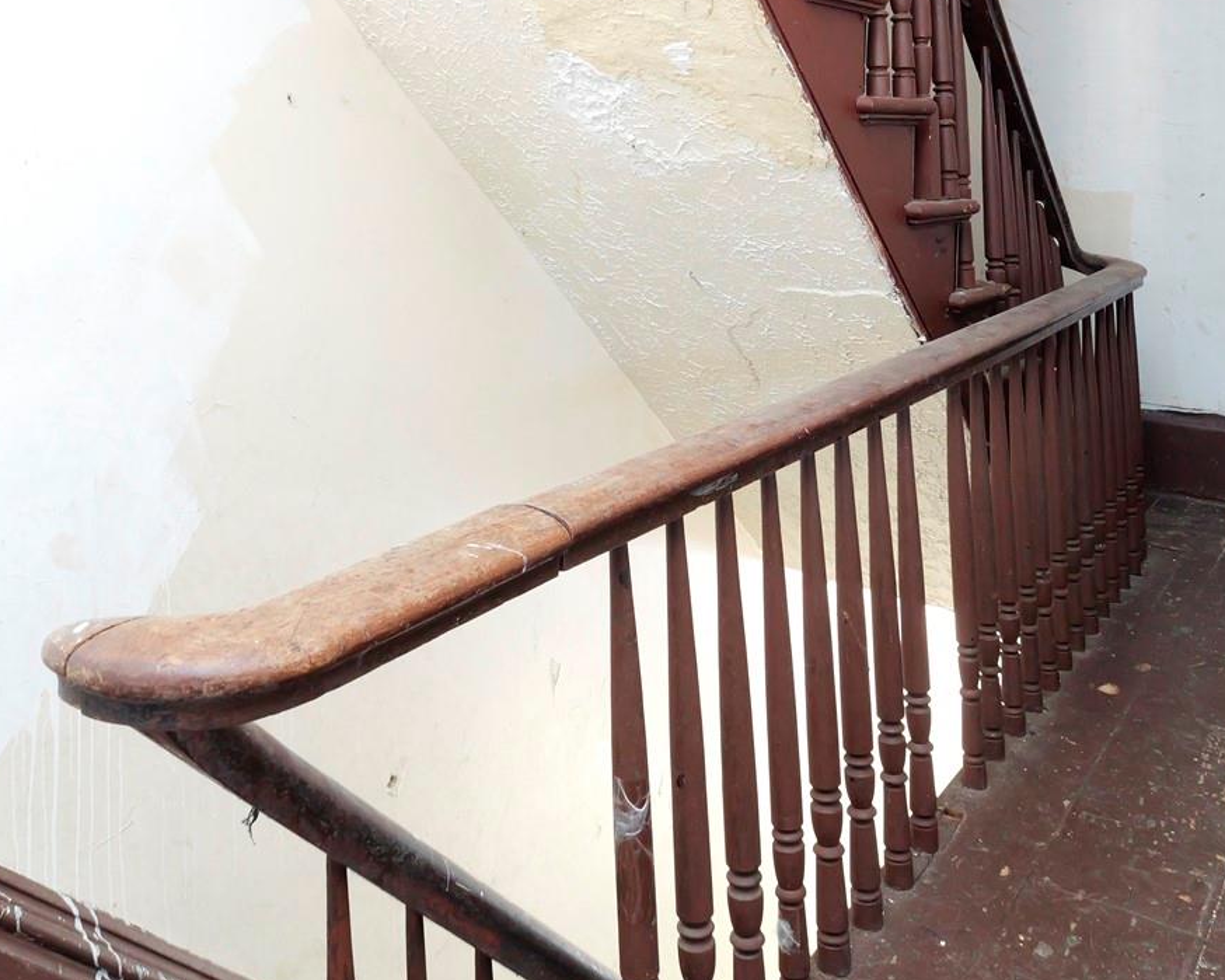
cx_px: 567
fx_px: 1160
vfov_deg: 42.3
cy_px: 114
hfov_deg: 55.6
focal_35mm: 32
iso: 1000
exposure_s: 1/2
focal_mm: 7
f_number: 5
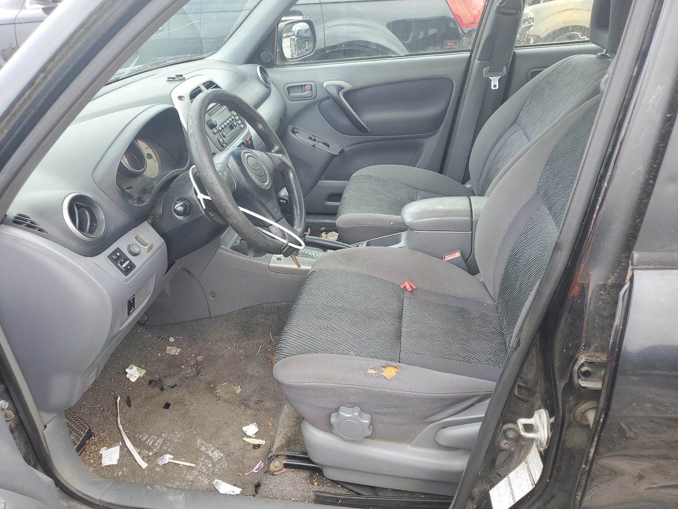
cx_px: 339
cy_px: 254
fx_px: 509
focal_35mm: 26
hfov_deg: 67.3
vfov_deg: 53.1
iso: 50
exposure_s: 1/238
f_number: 1.5
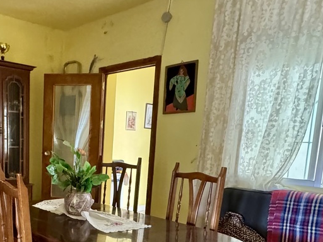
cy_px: 187
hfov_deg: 49.5
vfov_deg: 39.4
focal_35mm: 35
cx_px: 64
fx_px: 327
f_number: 2.2
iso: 1250
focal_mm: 2.22
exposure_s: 1/60
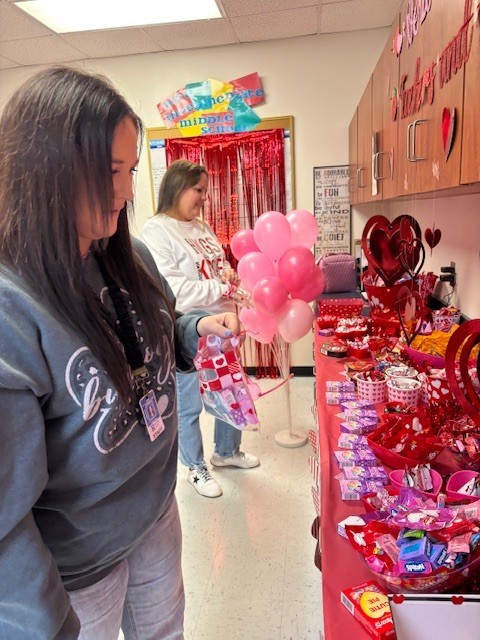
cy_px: 320
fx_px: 481
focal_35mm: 26
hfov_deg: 53.1
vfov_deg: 67.3
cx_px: 240
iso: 160
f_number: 1.6
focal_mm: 5.96
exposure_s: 1/60
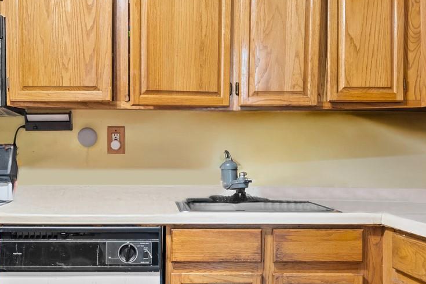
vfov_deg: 34.1
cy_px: 166
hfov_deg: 49.1
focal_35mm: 39
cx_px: 162
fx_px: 461
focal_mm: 14
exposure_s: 4
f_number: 10
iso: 400
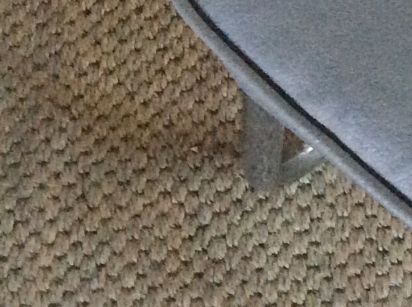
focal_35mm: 133
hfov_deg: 13.5
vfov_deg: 10.9
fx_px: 1581
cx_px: 720
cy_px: -72
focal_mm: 3.3
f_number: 2.4
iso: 320
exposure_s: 1/17
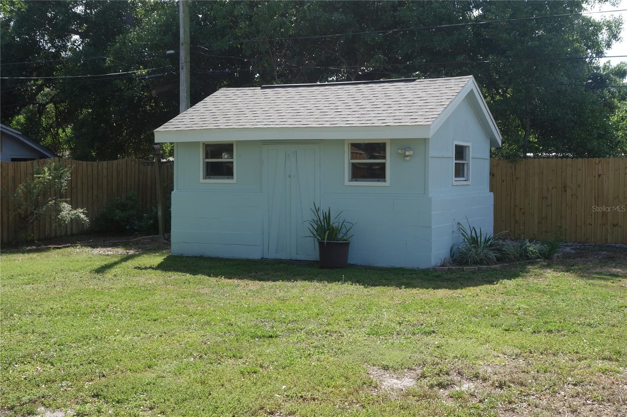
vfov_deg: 29.9
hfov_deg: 43.6
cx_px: 314
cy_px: 208
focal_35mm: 45
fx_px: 784
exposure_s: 1/250
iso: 125
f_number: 5.6
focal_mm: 16.78
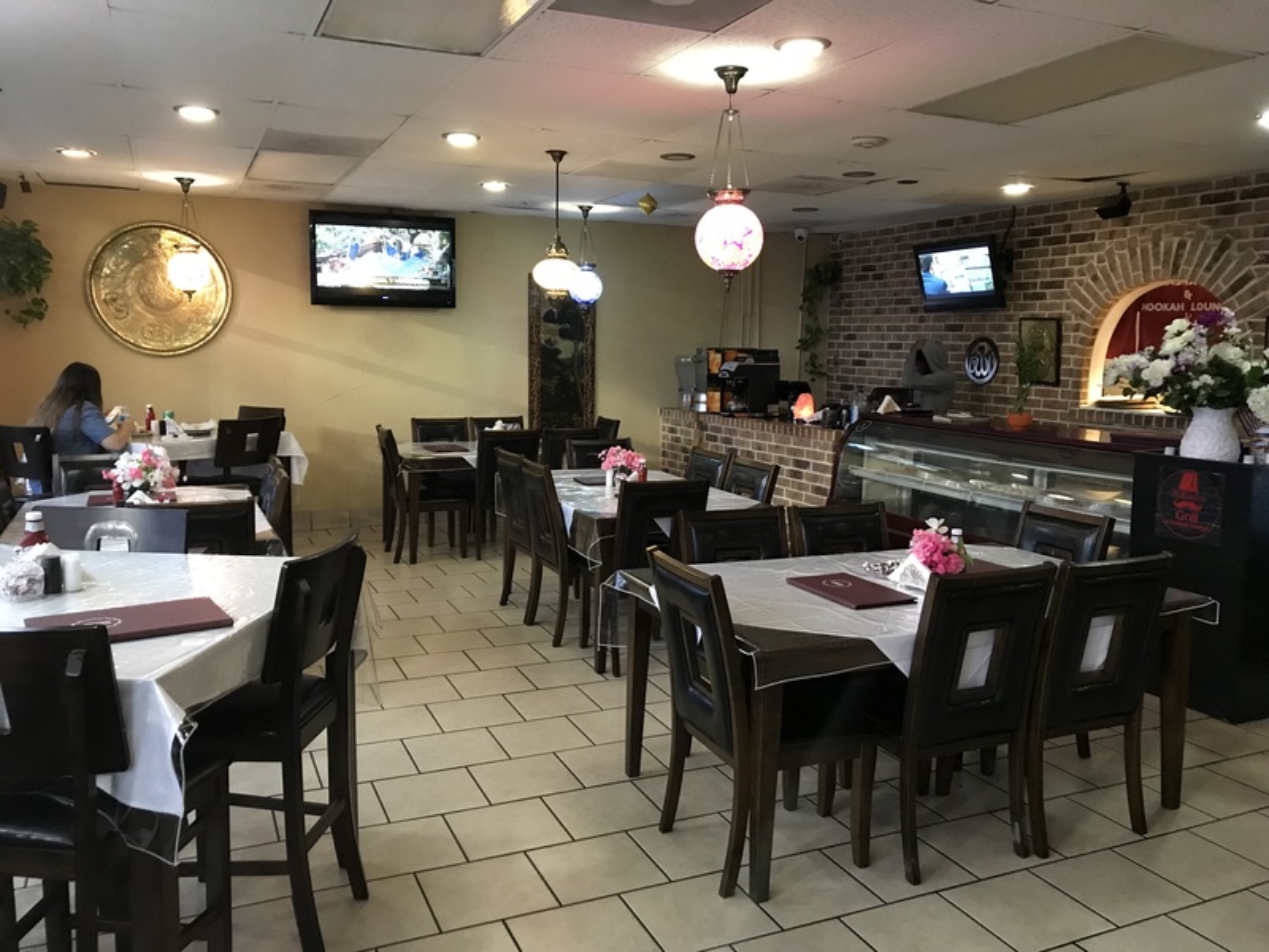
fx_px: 1026
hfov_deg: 63.4
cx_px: 634
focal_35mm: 28
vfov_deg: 49.7
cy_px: 476
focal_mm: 3.99
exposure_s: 1/7
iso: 80
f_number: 1.8
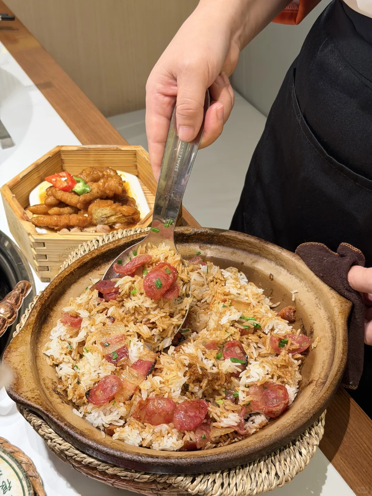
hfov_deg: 30.3
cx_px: 186
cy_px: 248
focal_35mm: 48
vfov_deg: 39.7
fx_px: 688
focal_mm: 6.76
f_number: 1.78
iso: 100
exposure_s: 1/60
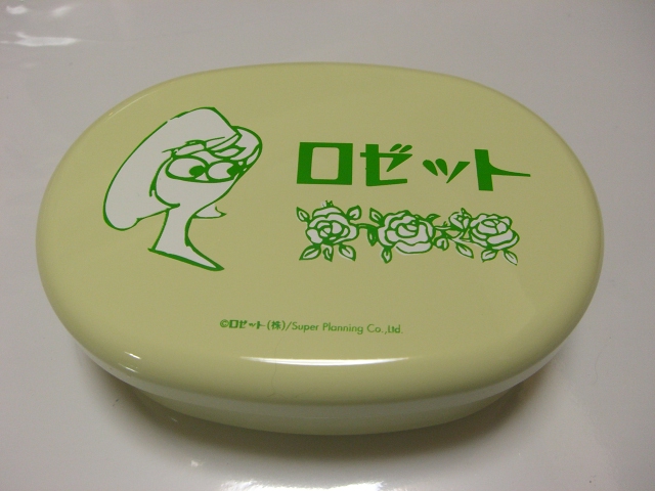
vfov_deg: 37.7
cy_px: 246
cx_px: 328
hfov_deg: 49.0
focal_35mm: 38
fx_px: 719
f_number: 2.7
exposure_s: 1/25
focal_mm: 6.2
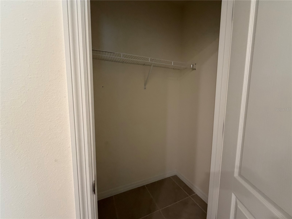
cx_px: 146
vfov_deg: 85.7
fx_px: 118
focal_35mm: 14
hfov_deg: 102.1
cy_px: 110
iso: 250
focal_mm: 2.22
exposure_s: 1/60
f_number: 2.2
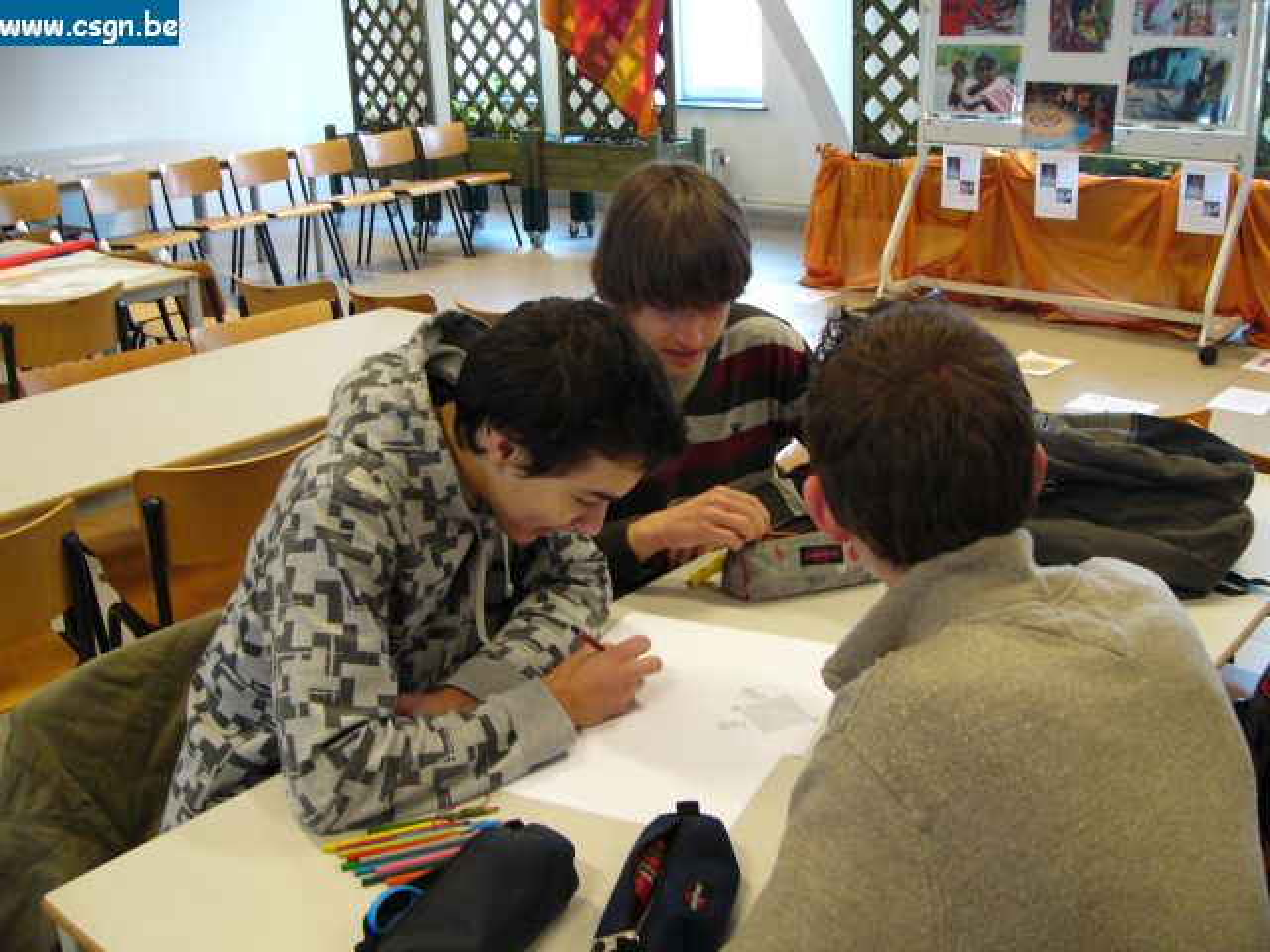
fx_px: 1357
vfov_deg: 38.7
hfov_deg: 50.1
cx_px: 635
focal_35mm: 37
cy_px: 476
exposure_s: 1/25
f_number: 2.8
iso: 200
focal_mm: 6.2
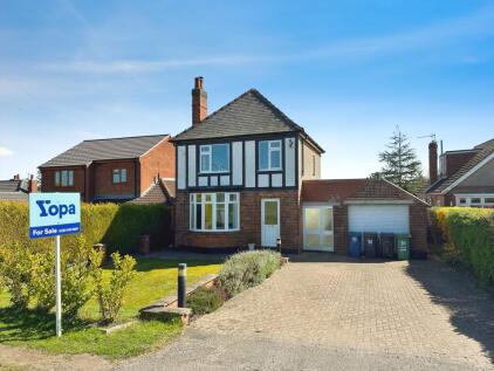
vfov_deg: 56.9
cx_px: 247
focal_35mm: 24
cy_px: 186
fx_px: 343
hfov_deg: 71.6
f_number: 1.78
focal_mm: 6.86
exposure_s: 1/4348
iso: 80
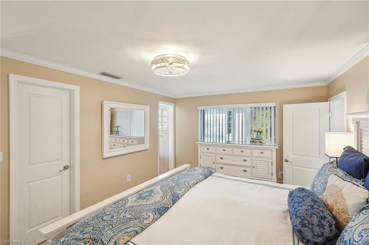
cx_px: 184
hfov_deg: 96.8
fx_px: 164
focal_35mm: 16
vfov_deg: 73.7
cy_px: 122
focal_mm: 16
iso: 400
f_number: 8
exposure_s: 1/20
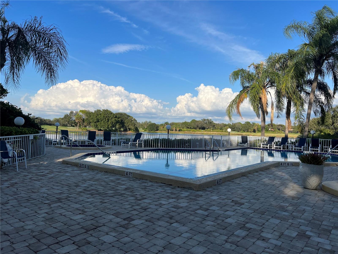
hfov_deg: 67.3
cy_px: 127
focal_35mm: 26
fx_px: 254
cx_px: 169
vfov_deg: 53.1
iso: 50
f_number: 1.5
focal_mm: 5.7
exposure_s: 1/4831
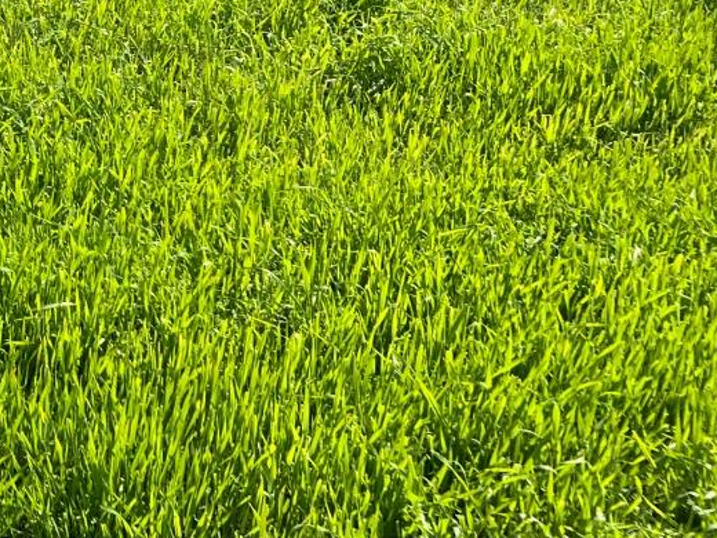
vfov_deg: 19.0
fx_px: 1553
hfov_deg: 22.4
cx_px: -283
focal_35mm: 75
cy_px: -32
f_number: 1.5
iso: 50
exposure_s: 1/2513
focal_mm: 5.7
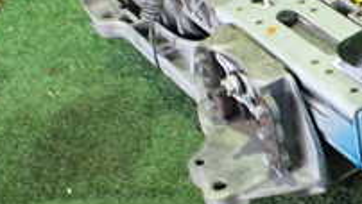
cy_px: 98
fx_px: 932
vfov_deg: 12.5
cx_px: 398
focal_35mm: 97
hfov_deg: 20.9
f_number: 2.3
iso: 800
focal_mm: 5.4
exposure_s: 1/50
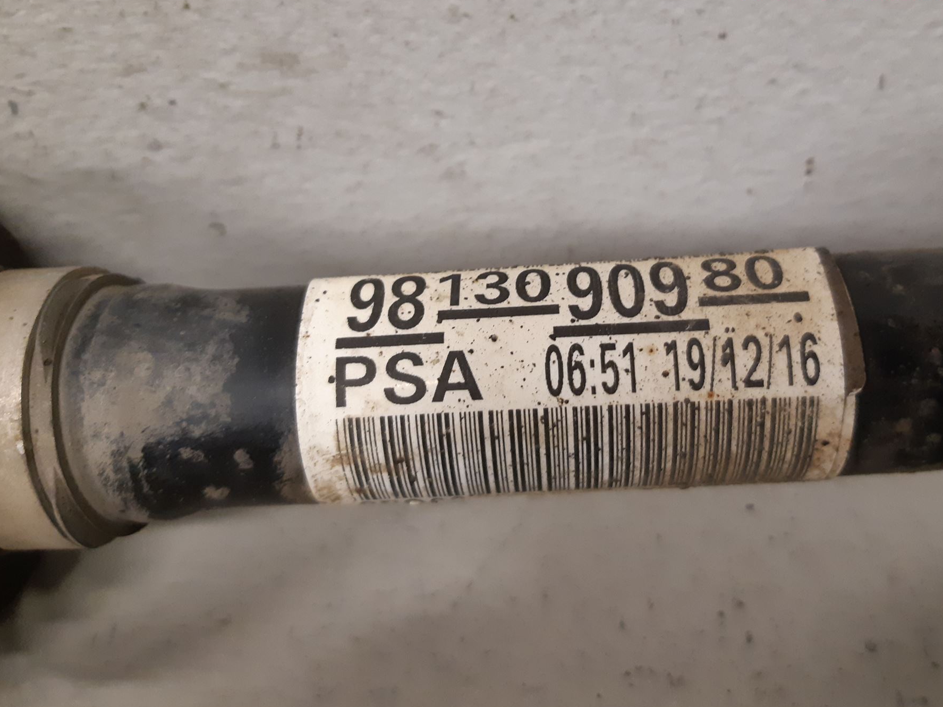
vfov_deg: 46.7
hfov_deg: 59.8
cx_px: 524
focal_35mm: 30
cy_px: 315
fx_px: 817
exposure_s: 1/50
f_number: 1.7
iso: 250
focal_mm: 3.93
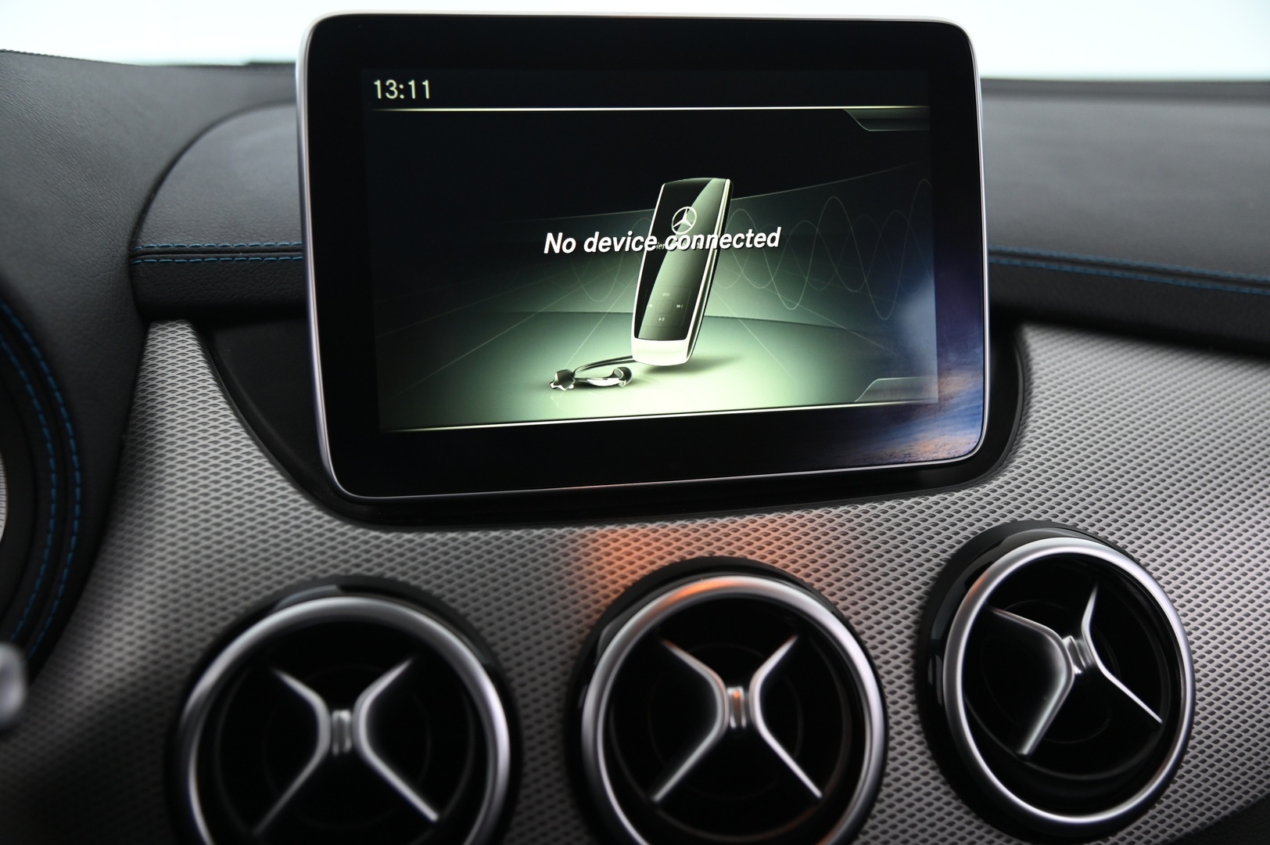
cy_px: 422
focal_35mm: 40
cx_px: 635
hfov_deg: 48.5
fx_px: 1410
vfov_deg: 33.3
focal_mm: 40
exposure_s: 1/40
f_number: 4
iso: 2000
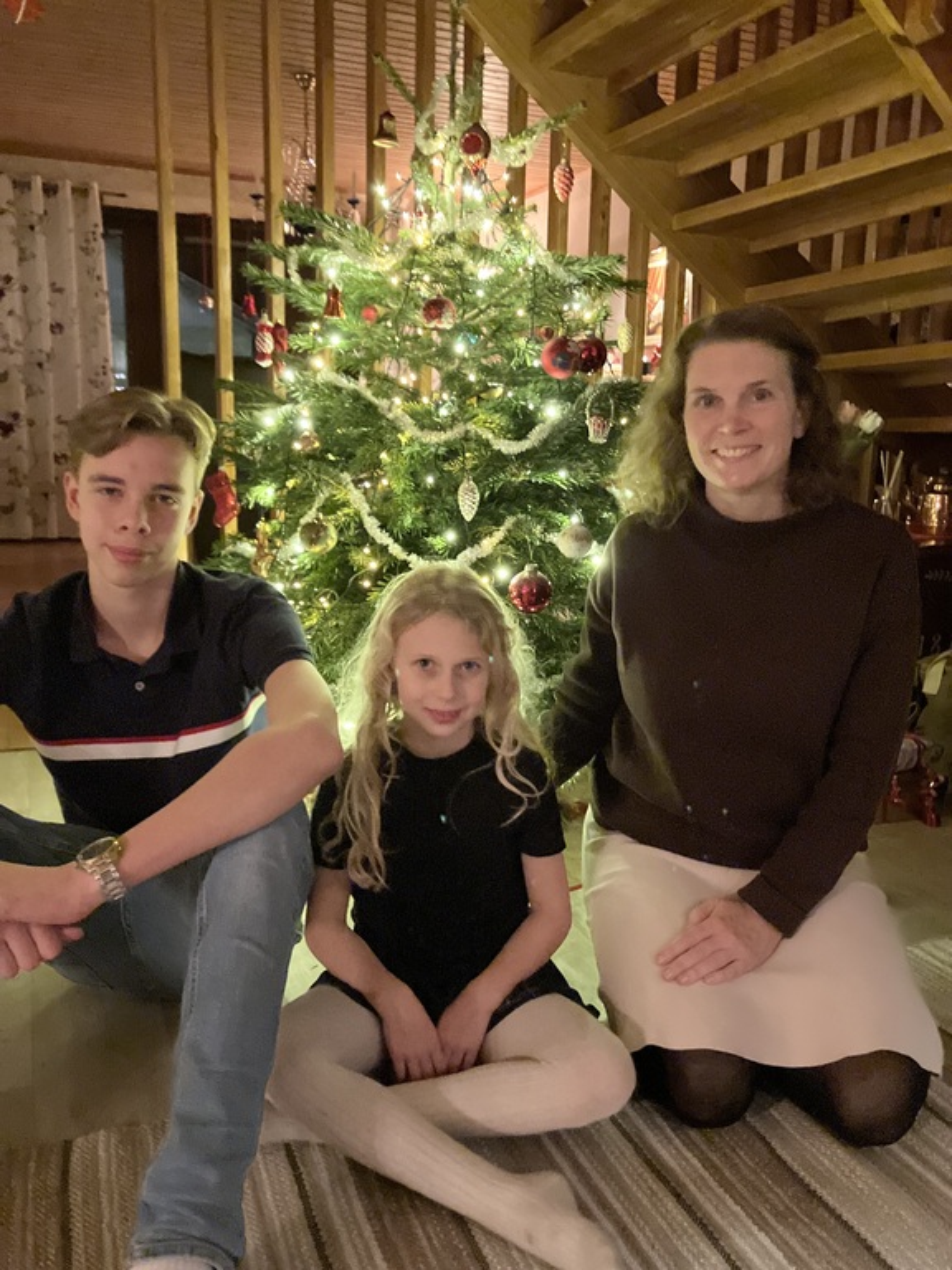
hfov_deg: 49.7
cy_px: 635
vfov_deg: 63.4
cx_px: 476
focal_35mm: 28
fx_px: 1027
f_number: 1.8
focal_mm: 3.99
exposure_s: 1/17
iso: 1600
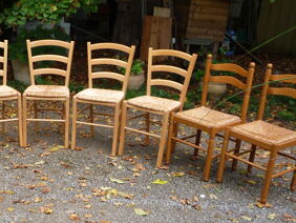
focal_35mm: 51
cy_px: 156
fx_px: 436
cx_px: 84
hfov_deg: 36.8
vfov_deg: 28.3
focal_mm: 5.2
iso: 100
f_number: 3.3
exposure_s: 1/50
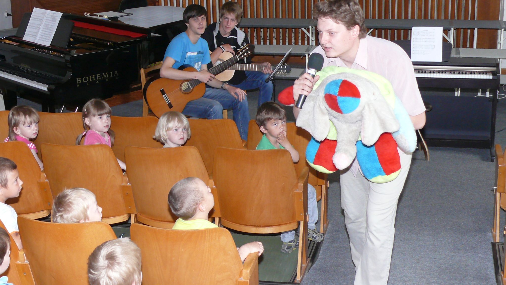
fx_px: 899
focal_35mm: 67
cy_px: 135
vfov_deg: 18.0
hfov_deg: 31.4
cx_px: 254
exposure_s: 1/125
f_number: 3.2
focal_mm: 10.1
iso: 200
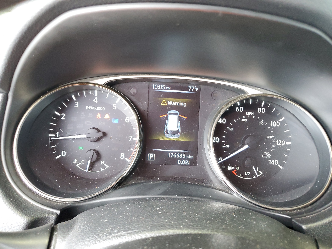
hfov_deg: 67.3
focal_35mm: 26
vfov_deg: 53.1
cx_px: 166
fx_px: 249
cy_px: 124
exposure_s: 1/60.2
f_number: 1.5
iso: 247
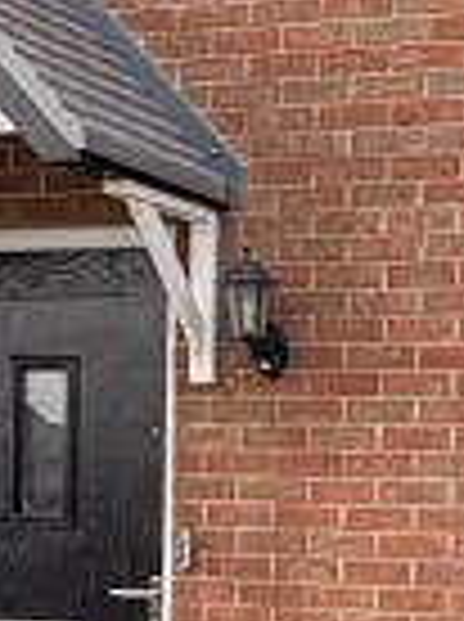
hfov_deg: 13.8
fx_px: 1864
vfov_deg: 18.5
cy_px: 608
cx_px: 536
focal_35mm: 104
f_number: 2.2
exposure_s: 1/456
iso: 40
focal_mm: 2.22
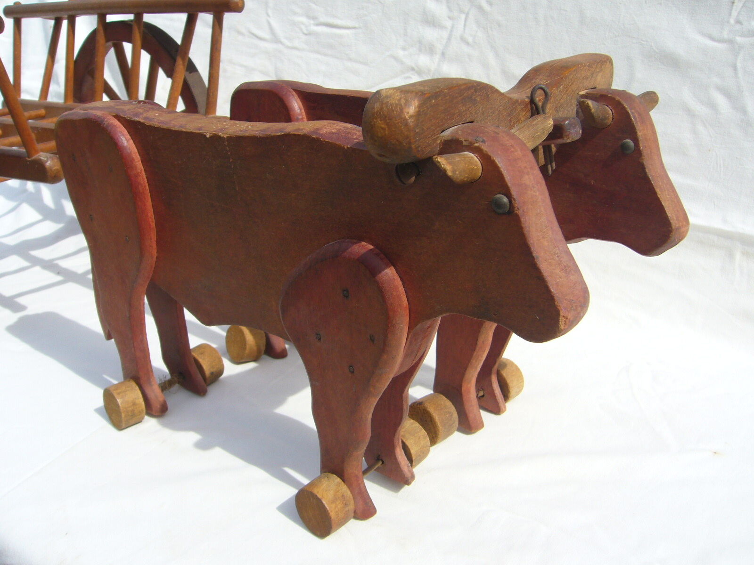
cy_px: 282
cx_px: 377
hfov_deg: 52.6
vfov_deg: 40.7
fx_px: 762
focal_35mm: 35
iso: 80
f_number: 5.6
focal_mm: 5.8
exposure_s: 1/250
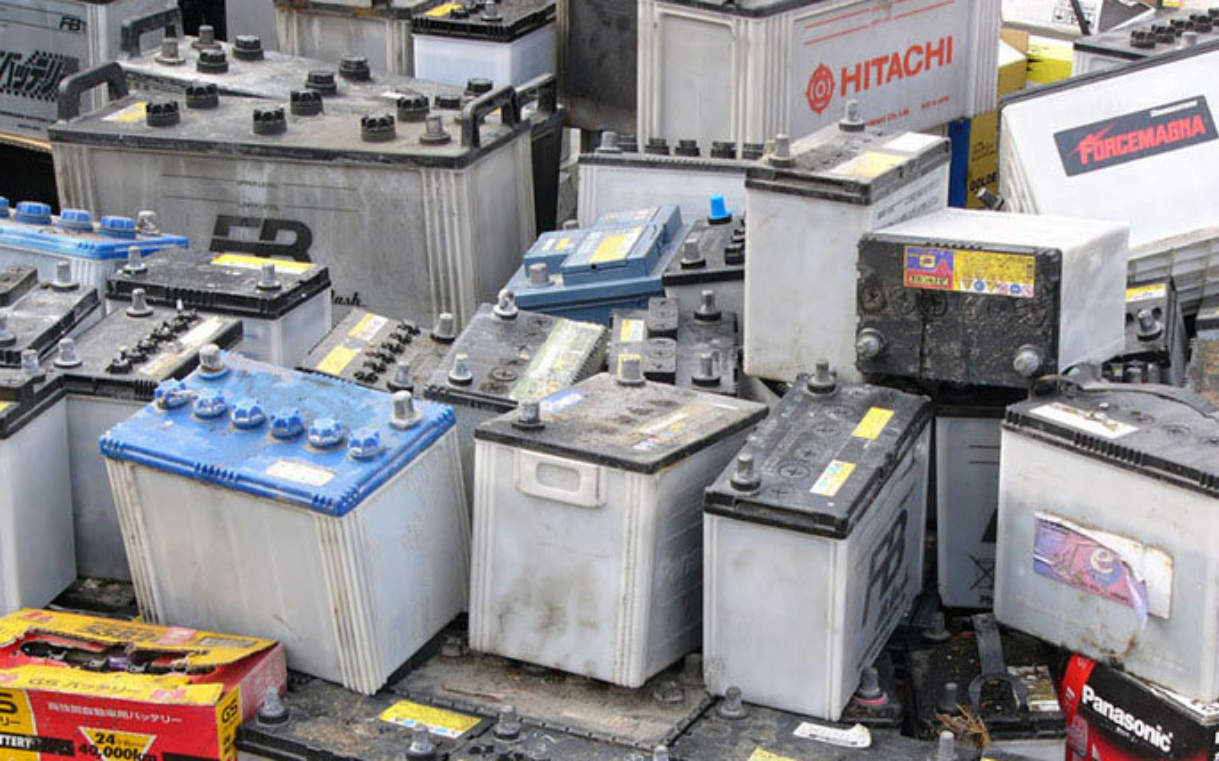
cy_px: 483
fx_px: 3089
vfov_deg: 14.0
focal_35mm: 93
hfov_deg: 22.3
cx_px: 695
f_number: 4
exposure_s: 1/125
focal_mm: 12.5
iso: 50
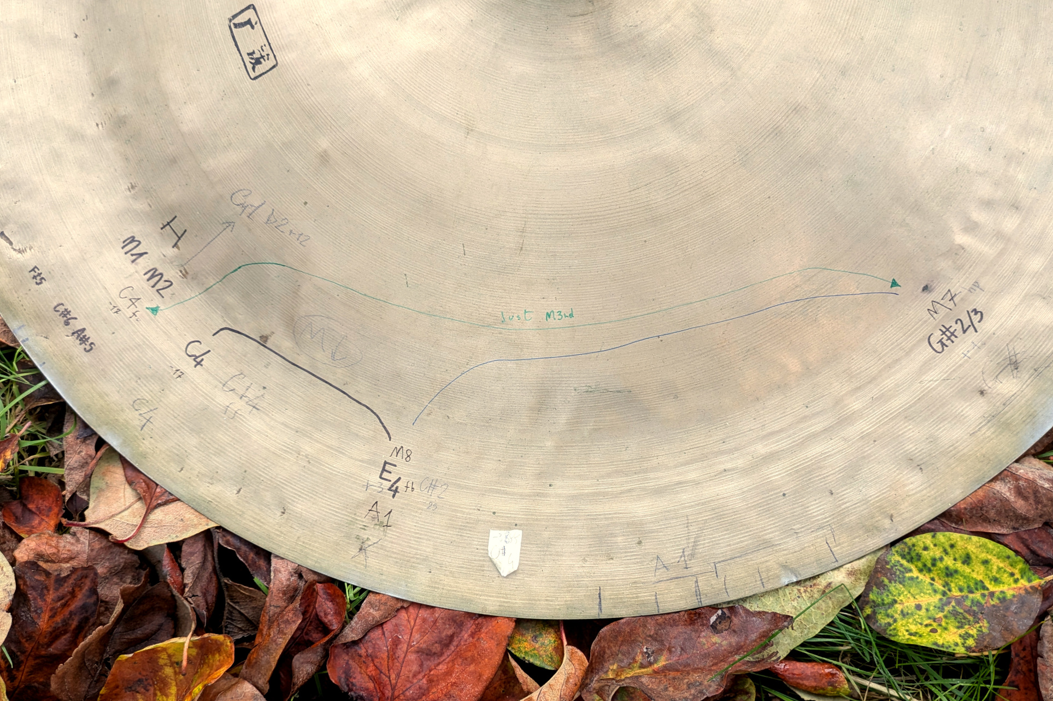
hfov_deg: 67.4
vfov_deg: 47.8
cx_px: 520
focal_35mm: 27
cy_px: 404
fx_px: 790
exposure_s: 1/33.3
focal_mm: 5.43
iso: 67
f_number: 1.89
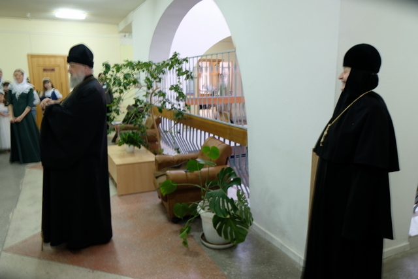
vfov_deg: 48.0
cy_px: 140
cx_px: 209
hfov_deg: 67.4
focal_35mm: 27
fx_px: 314
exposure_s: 1/3.5
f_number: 4
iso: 400
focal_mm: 18
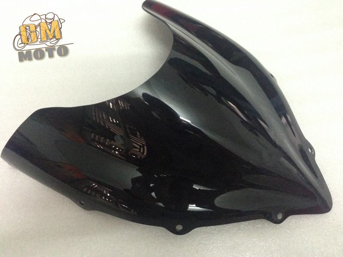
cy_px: 128
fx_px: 327
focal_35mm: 33
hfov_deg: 55.4
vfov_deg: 42.9
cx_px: 172
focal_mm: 4.12
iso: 800
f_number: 2.4
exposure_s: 1/15
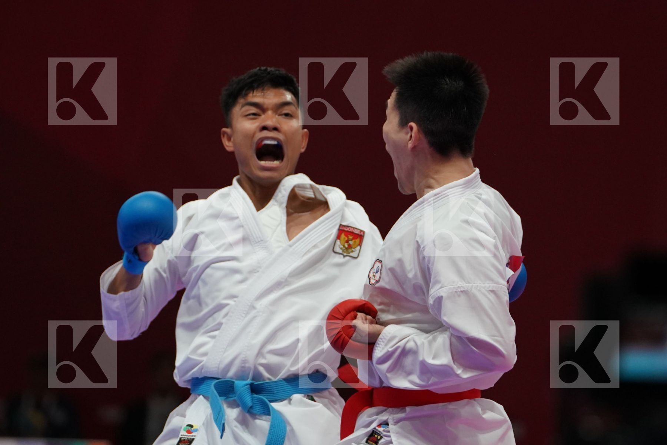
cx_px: 334
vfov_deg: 3.8
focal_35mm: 363
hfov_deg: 5.7
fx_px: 6725
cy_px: 222
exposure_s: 1/1000
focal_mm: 242
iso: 2000
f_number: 4
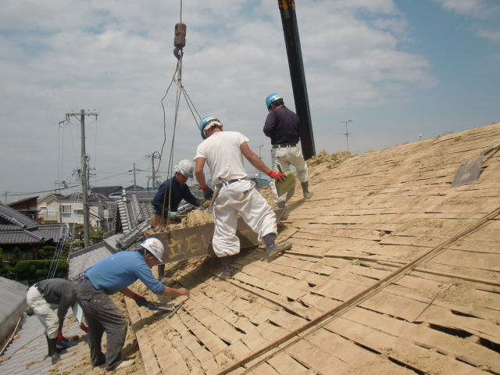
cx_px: 250
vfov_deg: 37.7
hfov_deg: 49.0
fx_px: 549
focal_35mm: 38
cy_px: 188
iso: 64
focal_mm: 6.66
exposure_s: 1/320
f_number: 8.9
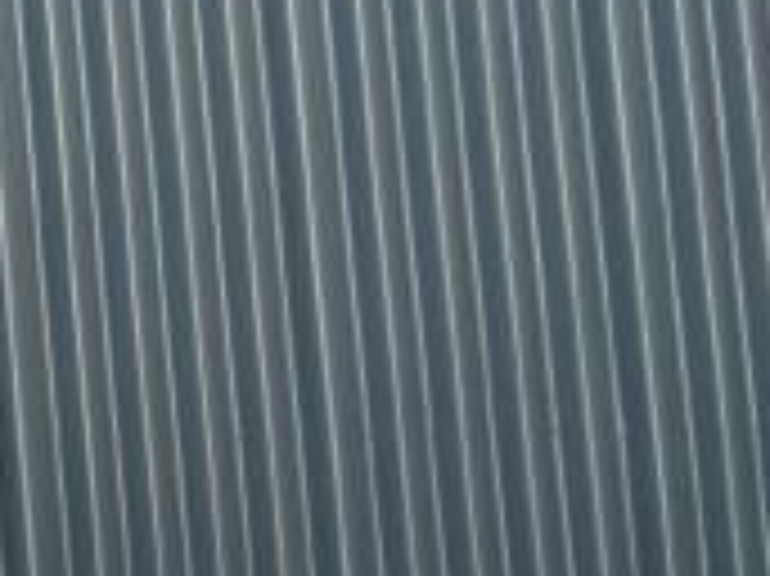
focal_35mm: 195
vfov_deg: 7.6
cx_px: -2107
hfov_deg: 7.6
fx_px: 4335
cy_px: 9
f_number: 1.6
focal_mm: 4.2
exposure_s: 1/1208
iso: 32
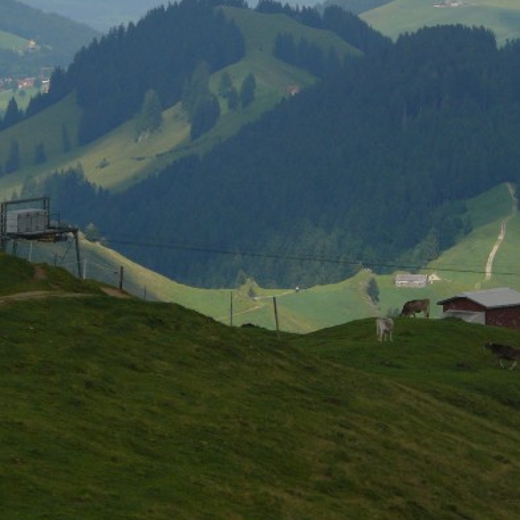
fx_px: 7257
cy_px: 215
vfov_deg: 4.1
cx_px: 338
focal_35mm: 427
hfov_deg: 4.1
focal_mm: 50.1
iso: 100
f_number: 7.1
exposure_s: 1/500
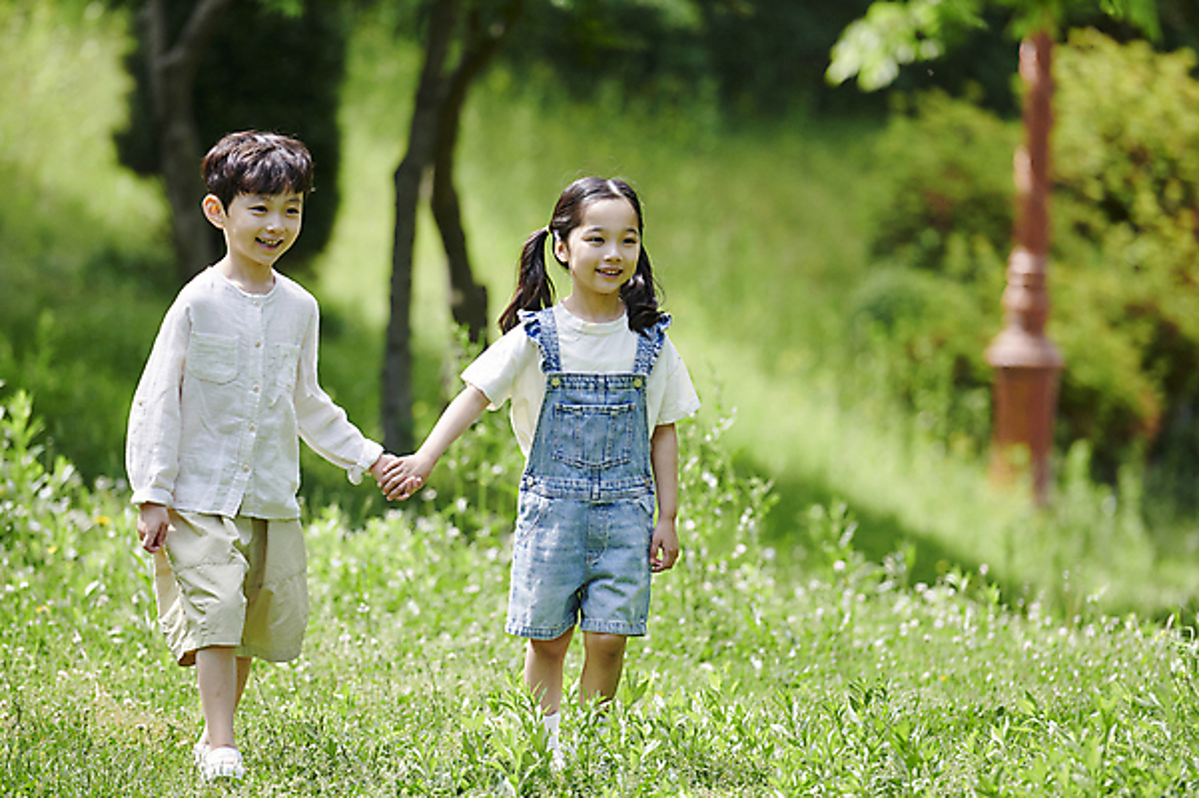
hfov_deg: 8.8
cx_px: 600
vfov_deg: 5.9
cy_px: 399
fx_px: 7789
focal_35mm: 234
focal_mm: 195
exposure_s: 1/1250
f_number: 3.2
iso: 320
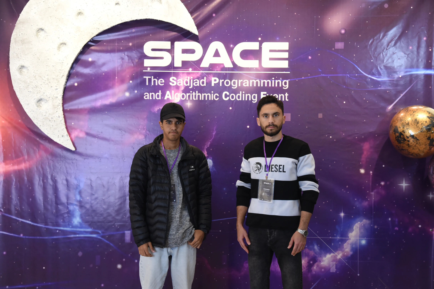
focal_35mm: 58
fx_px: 699
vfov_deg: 23.4
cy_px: 144
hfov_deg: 34.5
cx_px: 217
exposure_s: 1/100
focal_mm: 58
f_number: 6.3
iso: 1600
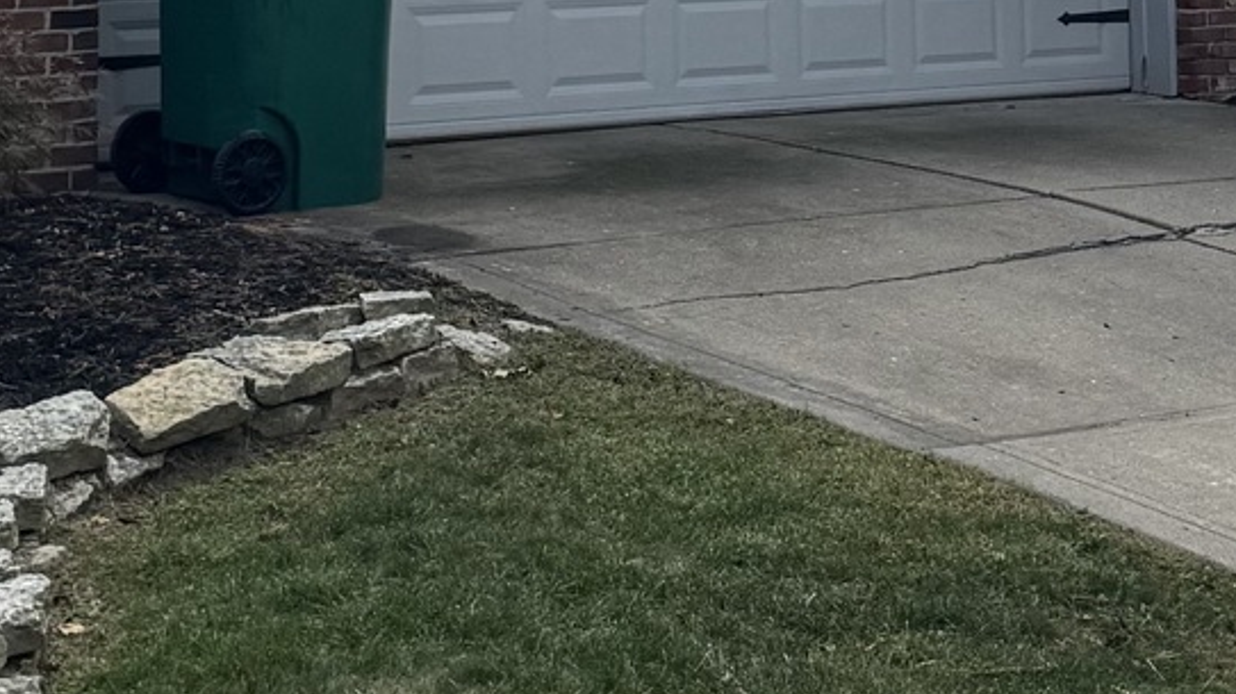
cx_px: 615
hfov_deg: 19.3
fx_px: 3637
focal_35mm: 111
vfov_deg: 10.4
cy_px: -478
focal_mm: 6.76
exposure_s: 1/3802
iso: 80
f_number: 1.78
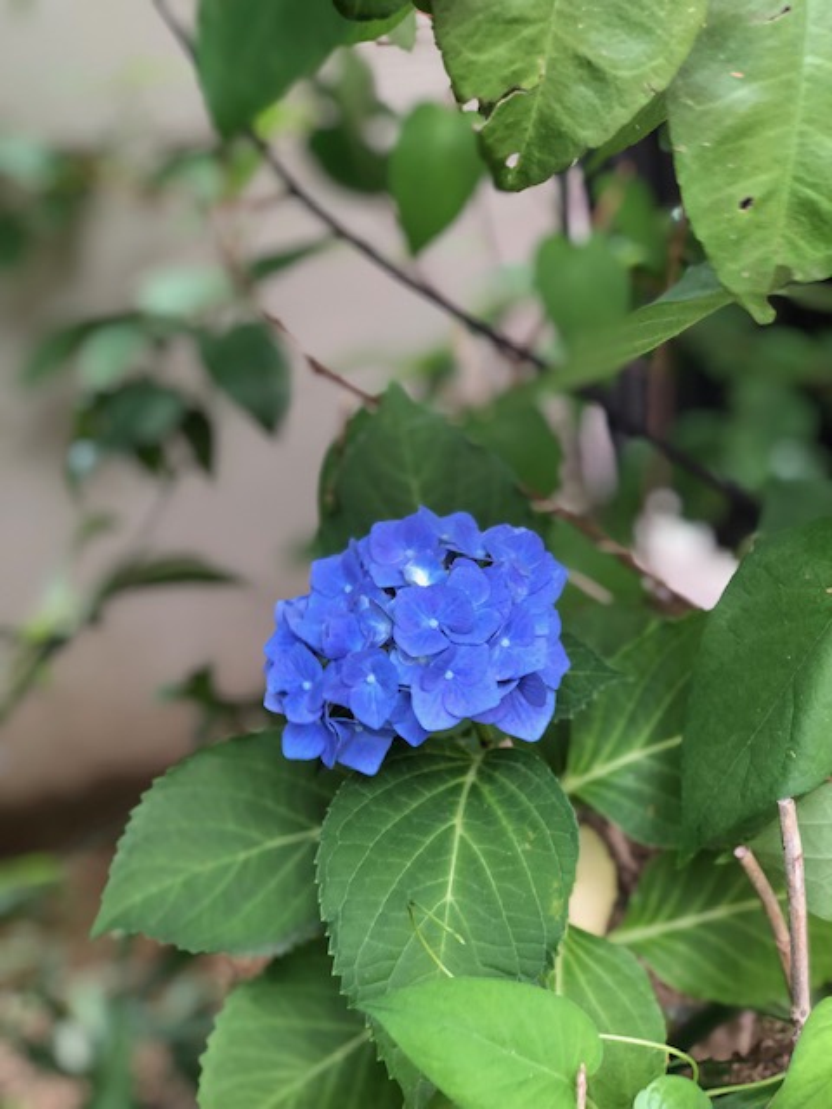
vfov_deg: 36.8
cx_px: 416
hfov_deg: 28.0
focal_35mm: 52
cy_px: 554
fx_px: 1666
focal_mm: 6
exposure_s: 1/40
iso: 40
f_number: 2.4
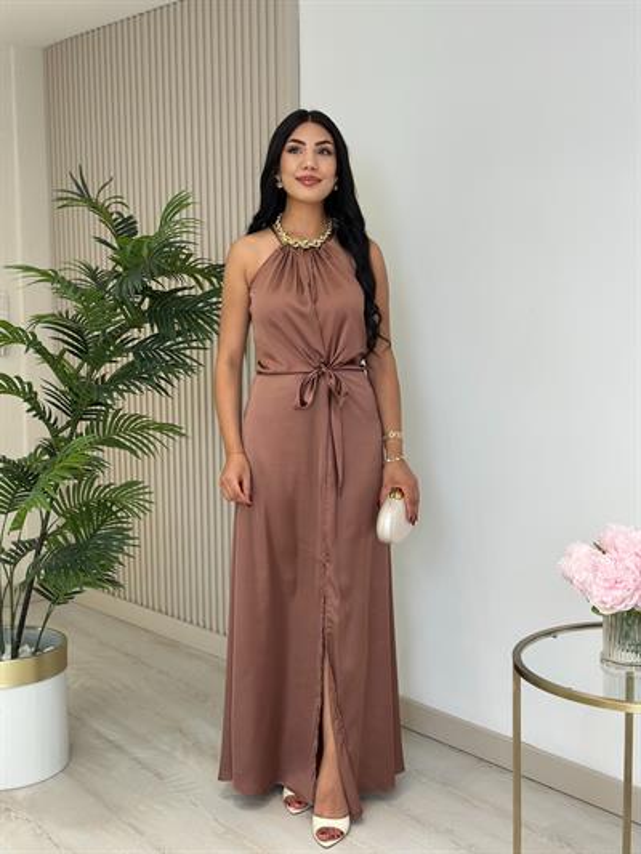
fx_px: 1185
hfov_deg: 30.3
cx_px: 320
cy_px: 427
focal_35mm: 48
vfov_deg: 39.6
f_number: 1.78
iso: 80
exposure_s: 1/215
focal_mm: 6.86
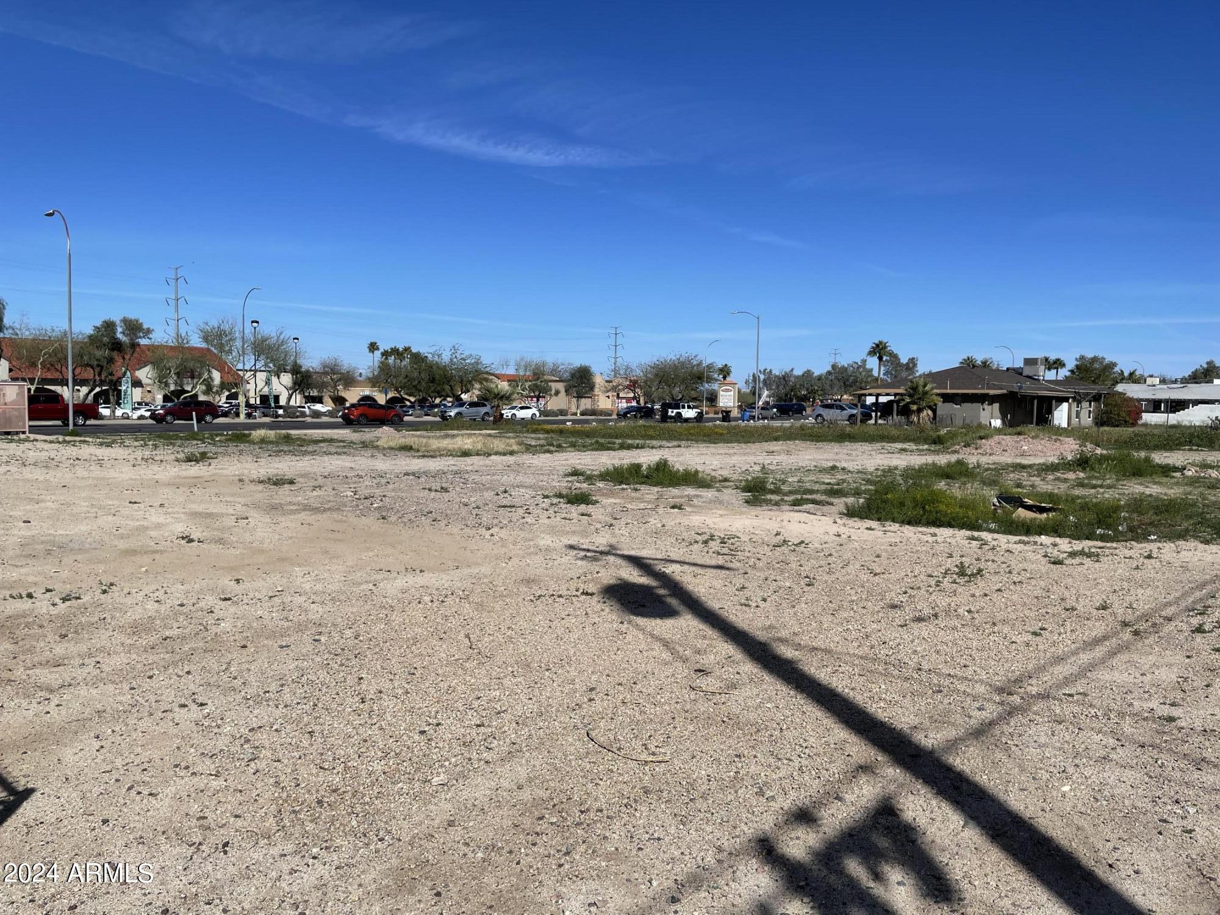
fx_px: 916
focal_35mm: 26
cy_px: 458
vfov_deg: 53.1
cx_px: 610
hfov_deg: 67.3
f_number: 1.6
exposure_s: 1/6135
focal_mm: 4.2
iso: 32
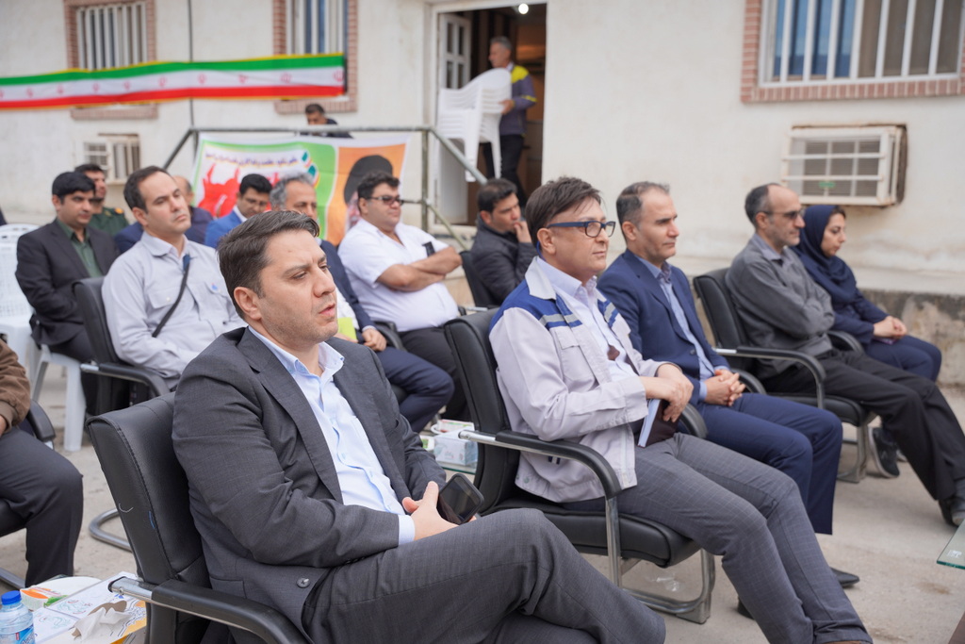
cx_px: 482
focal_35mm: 37
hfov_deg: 52.2
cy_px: 322
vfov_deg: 36.2
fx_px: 984
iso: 100
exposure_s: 1/160
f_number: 4
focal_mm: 36.7
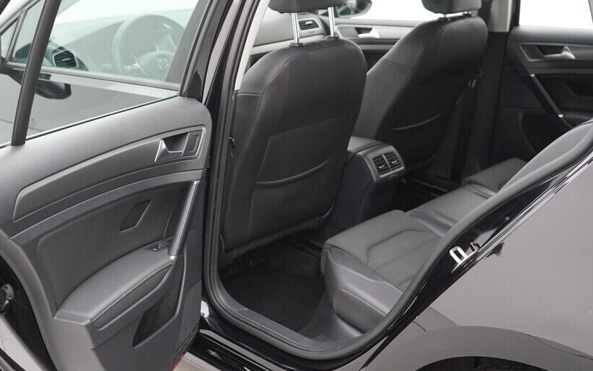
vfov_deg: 28.0
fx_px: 744
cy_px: 162
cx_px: 254
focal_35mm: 46
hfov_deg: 43.4
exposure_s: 1/160
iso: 1600
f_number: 3.5
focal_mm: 24
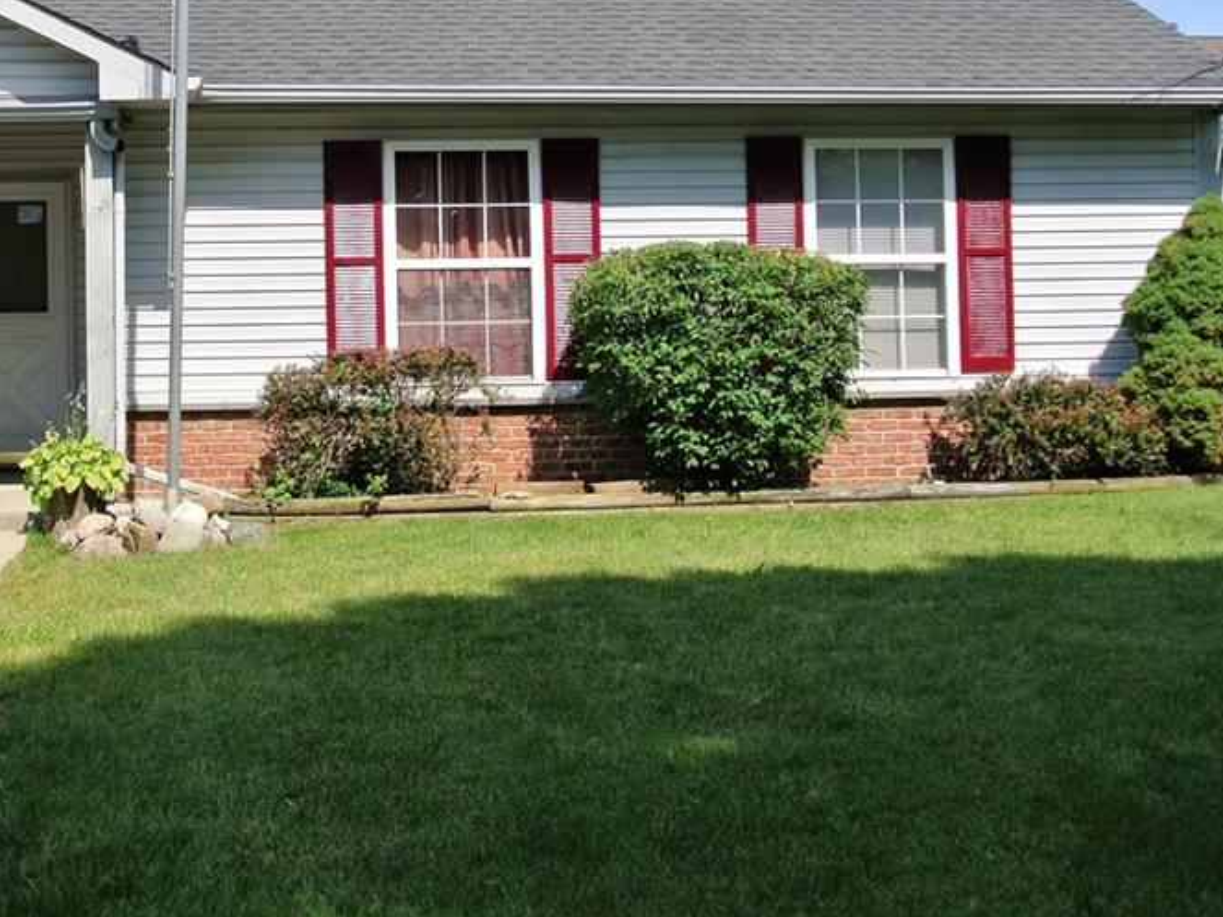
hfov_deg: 34.3
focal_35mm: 55
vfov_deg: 26.4
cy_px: 297
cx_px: 321
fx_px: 1943
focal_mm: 14
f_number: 4.5
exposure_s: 1/640
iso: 100
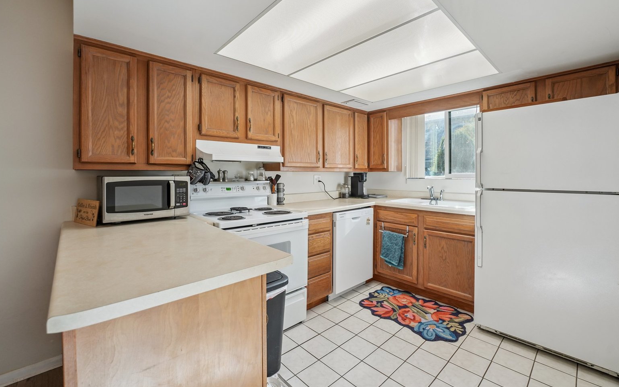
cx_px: 313
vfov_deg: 72.3
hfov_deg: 99.1
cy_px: 176
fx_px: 264
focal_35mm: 16
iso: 400
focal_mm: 14.6
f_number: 6.3
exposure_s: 1/125
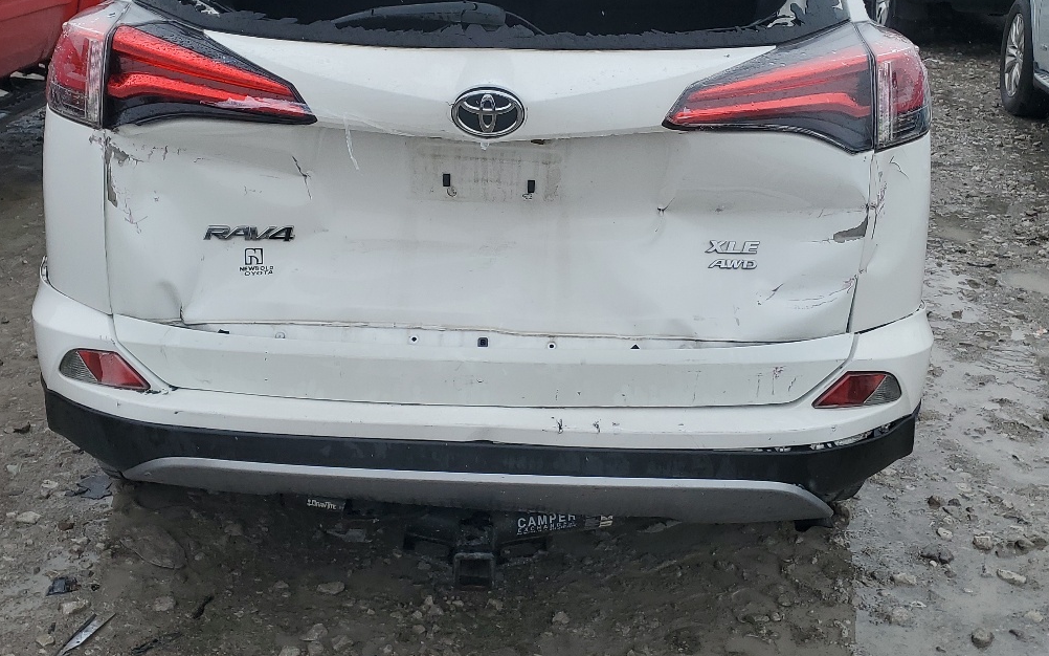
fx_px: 1258
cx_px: 482
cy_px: 232
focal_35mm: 44
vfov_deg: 29.1
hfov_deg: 45.2
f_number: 1.5
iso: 50
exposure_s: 1/2000
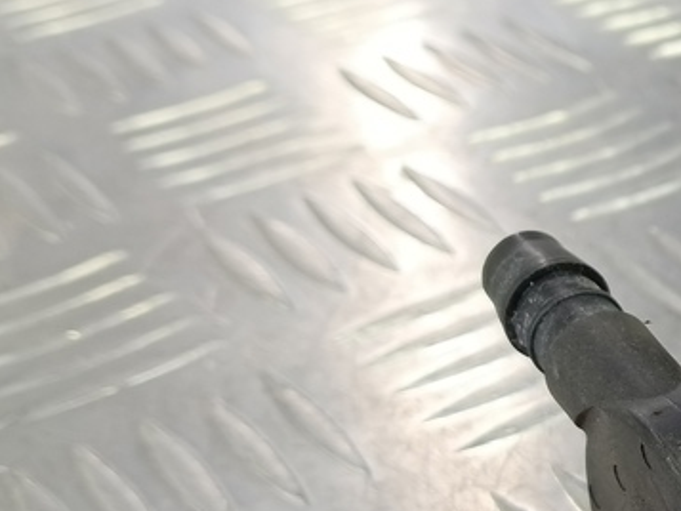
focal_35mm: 66
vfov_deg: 22.0
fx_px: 1299
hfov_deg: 24.8
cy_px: 414
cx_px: 927
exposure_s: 1/50
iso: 164
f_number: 1.6
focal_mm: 4.11
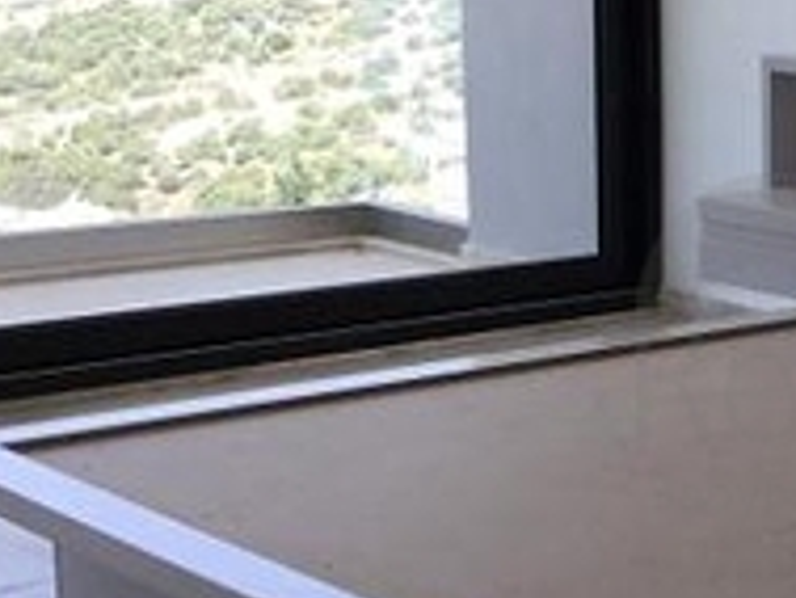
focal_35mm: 105
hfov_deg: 17.4
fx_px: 2416
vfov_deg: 14.1
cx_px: 1087
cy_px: 350
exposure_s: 1/144
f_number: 2.4
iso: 25
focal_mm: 3.3
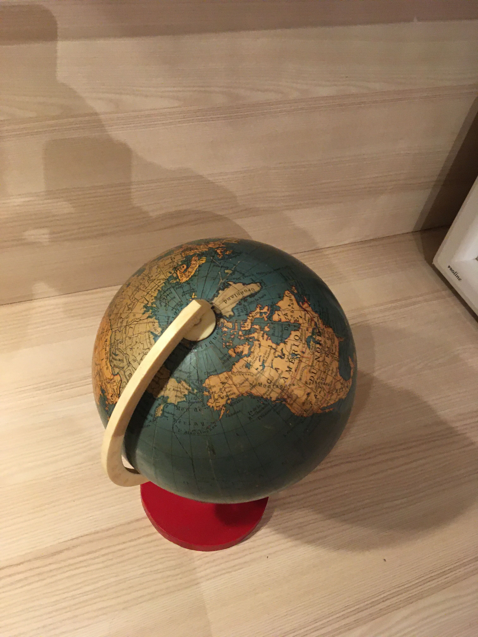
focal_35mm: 29
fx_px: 534
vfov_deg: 61.7
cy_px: 318
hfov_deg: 48.2
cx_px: 239
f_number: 2.2
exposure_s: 1/25
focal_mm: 4.15
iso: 200
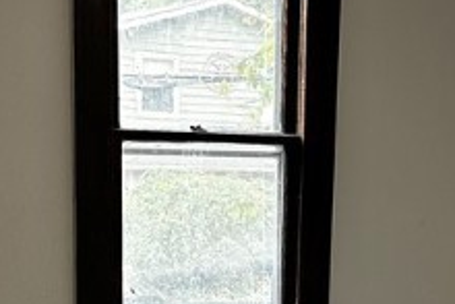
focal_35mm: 87
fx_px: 1100
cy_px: 331
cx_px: 389
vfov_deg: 15.3
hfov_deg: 22.9
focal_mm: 6.86
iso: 250
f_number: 1.78
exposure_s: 1/119
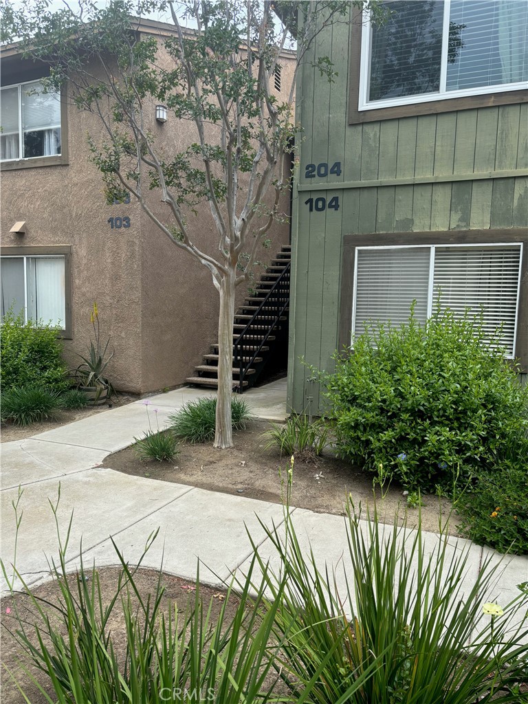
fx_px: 529
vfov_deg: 67.3
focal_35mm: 26
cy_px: 352
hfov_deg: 53.1
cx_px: 264
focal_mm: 5.96
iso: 50
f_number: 1.6
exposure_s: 1/894
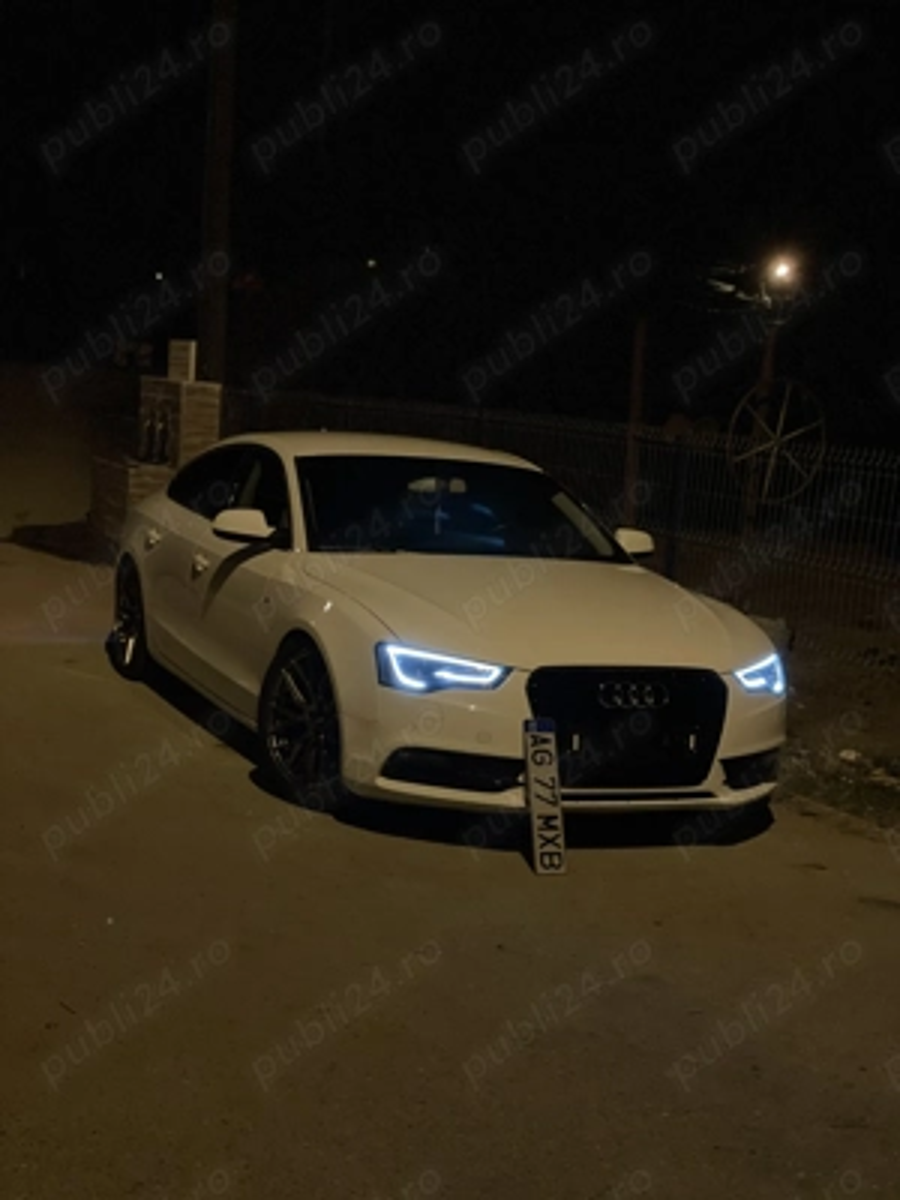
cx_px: 450
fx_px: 1803
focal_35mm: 52
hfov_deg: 28.0
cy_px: 600
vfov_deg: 36.8
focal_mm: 6
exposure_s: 1/33
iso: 400
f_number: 2
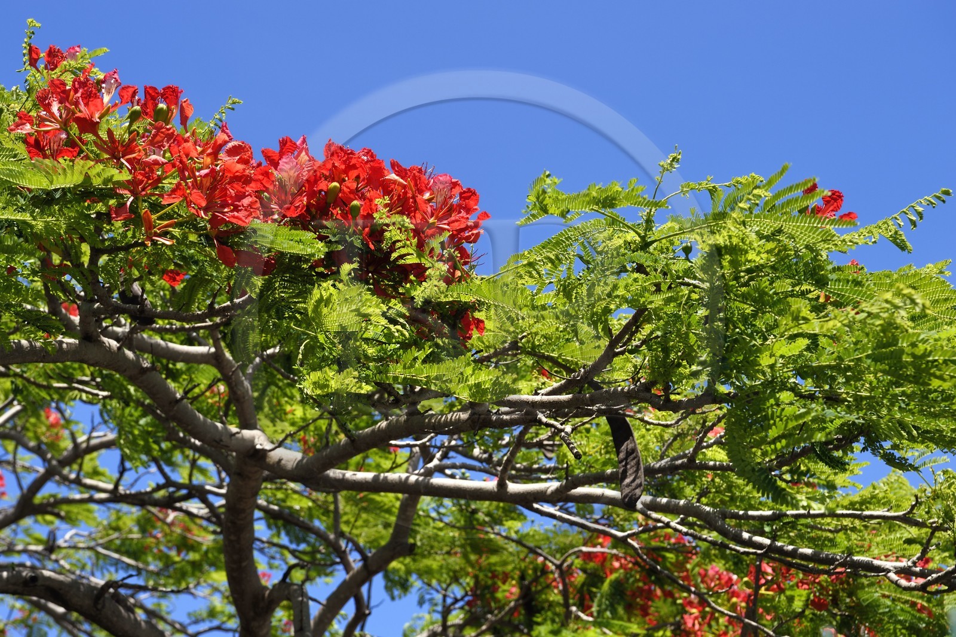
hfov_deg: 32.4
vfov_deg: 21.9
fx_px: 1646
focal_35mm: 62
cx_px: 478
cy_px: 318
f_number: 10
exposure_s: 1/320
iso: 200
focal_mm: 62
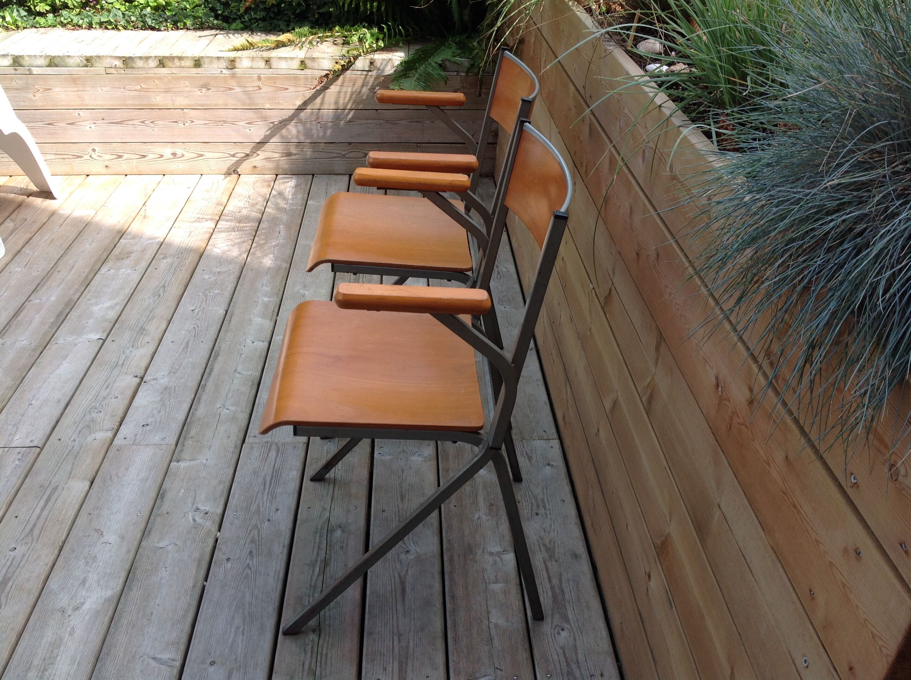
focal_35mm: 35
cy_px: 340
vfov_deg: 40.6
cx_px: 456
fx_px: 920
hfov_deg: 52.7
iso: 50
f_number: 2.4
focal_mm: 4.28
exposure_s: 1/426
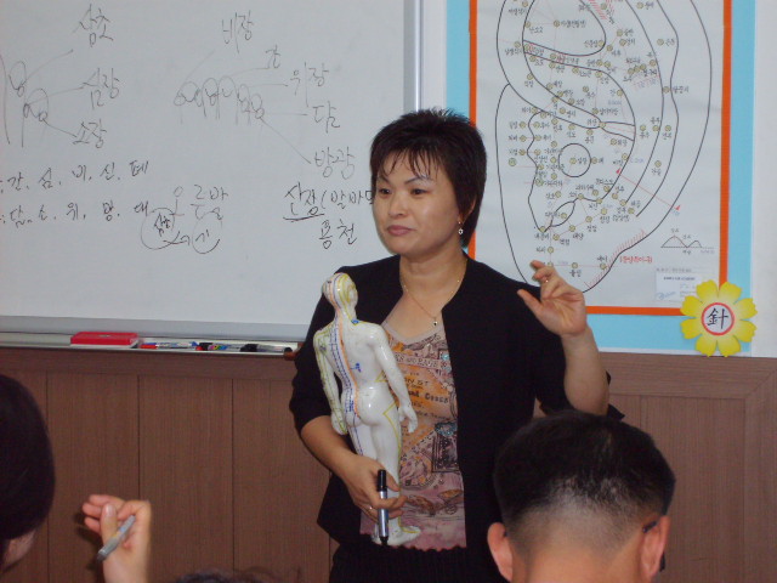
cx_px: 388
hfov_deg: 21.3
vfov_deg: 16.1
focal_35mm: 92
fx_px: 2065
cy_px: 292
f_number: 4.6
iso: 193
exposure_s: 1/60
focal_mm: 15.5
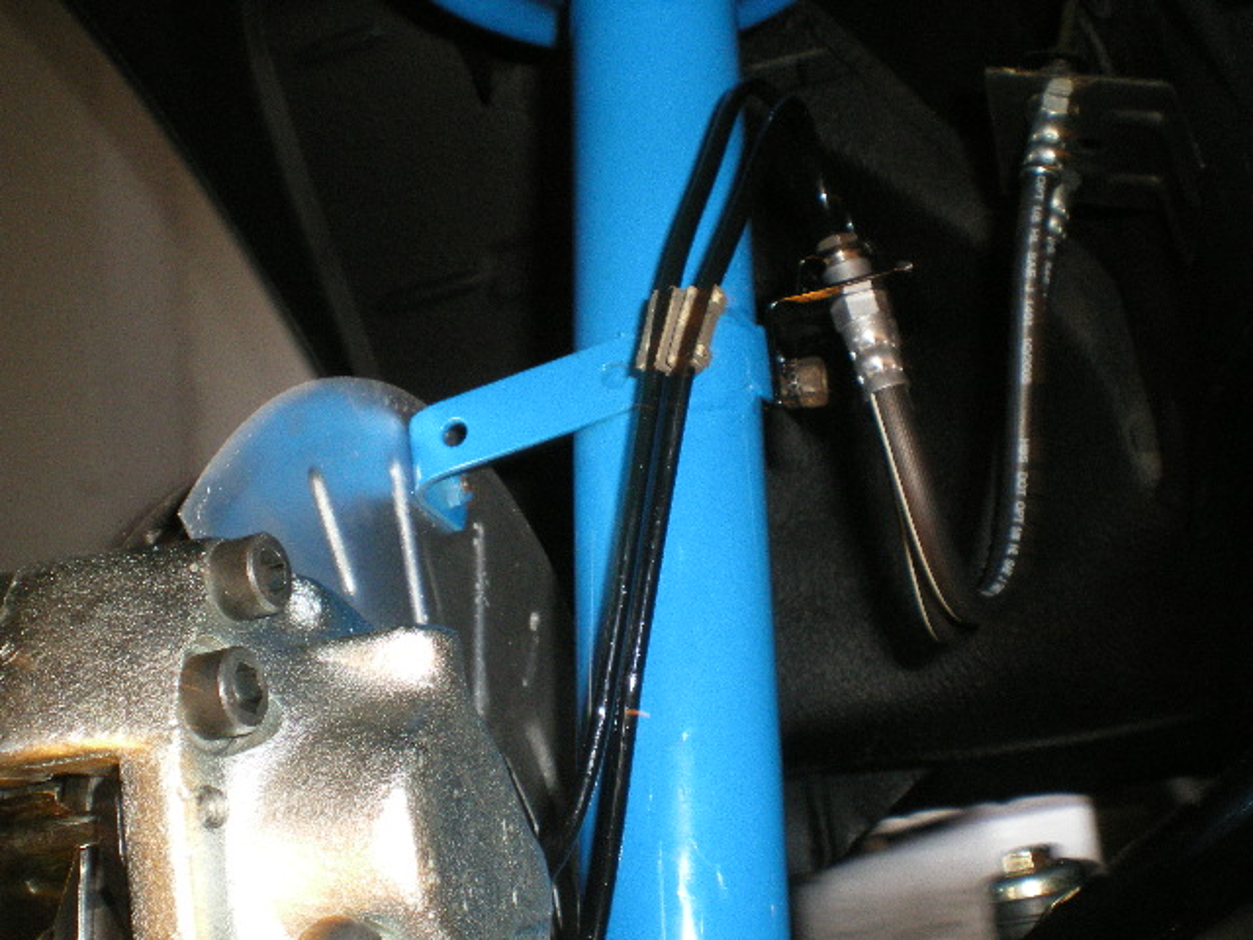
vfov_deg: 37.7
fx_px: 1375
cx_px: 626
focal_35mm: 38
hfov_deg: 49.0
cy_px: 470
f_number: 4.6
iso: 400
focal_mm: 6.3
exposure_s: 1/50
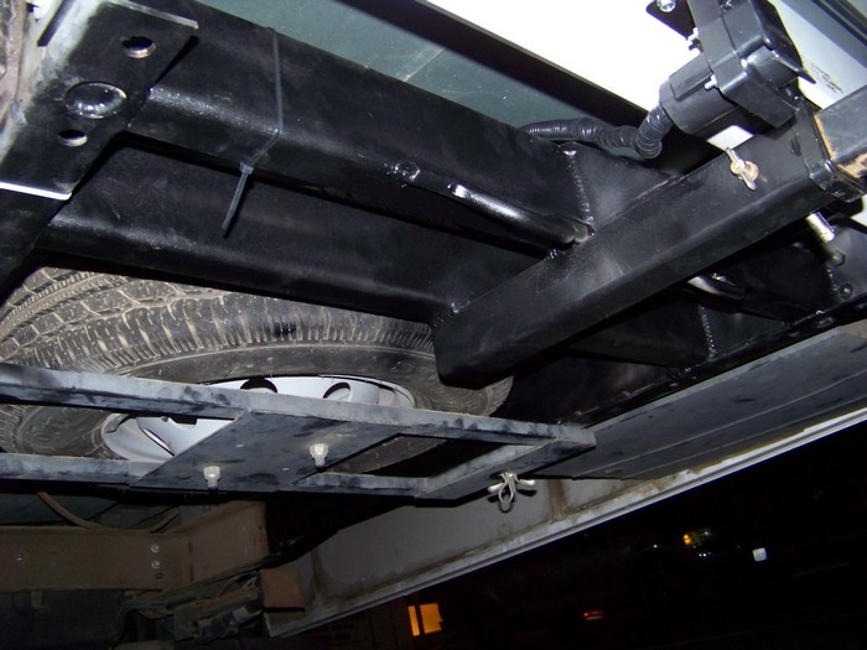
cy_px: 325
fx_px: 902
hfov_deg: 51.4
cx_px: 434
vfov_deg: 39.7
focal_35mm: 36
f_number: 2.8
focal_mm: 5.85
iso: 200
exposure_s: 1/30
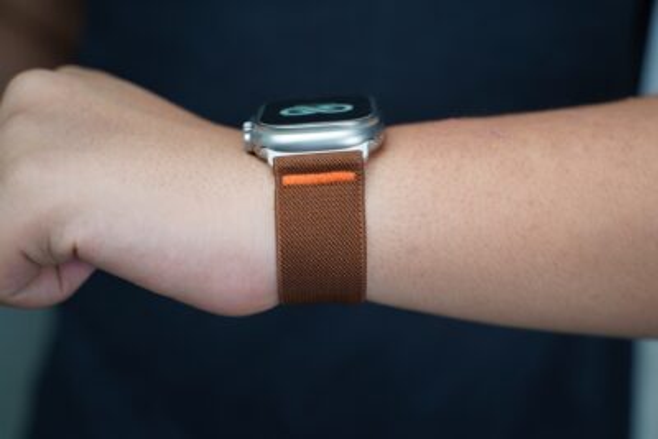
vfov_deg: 25.5
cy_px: 220
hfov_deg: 37.5
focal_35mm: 53
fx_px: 969
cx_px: 329
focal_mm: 53
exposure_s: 1/60
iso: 640
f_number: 3.5
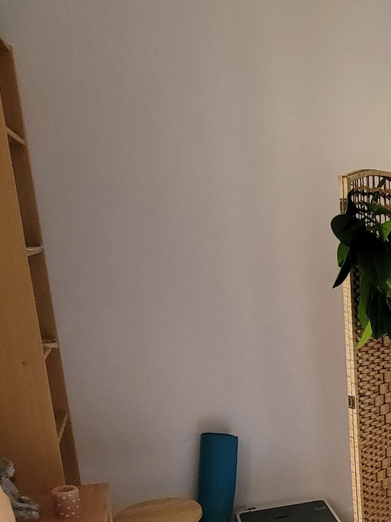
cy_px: 434
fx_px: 573
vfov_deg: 45.9
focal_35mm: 38
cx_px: 480
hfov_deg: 31.2
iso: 500
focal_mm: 2.2
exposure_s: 1/30
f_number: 2.2
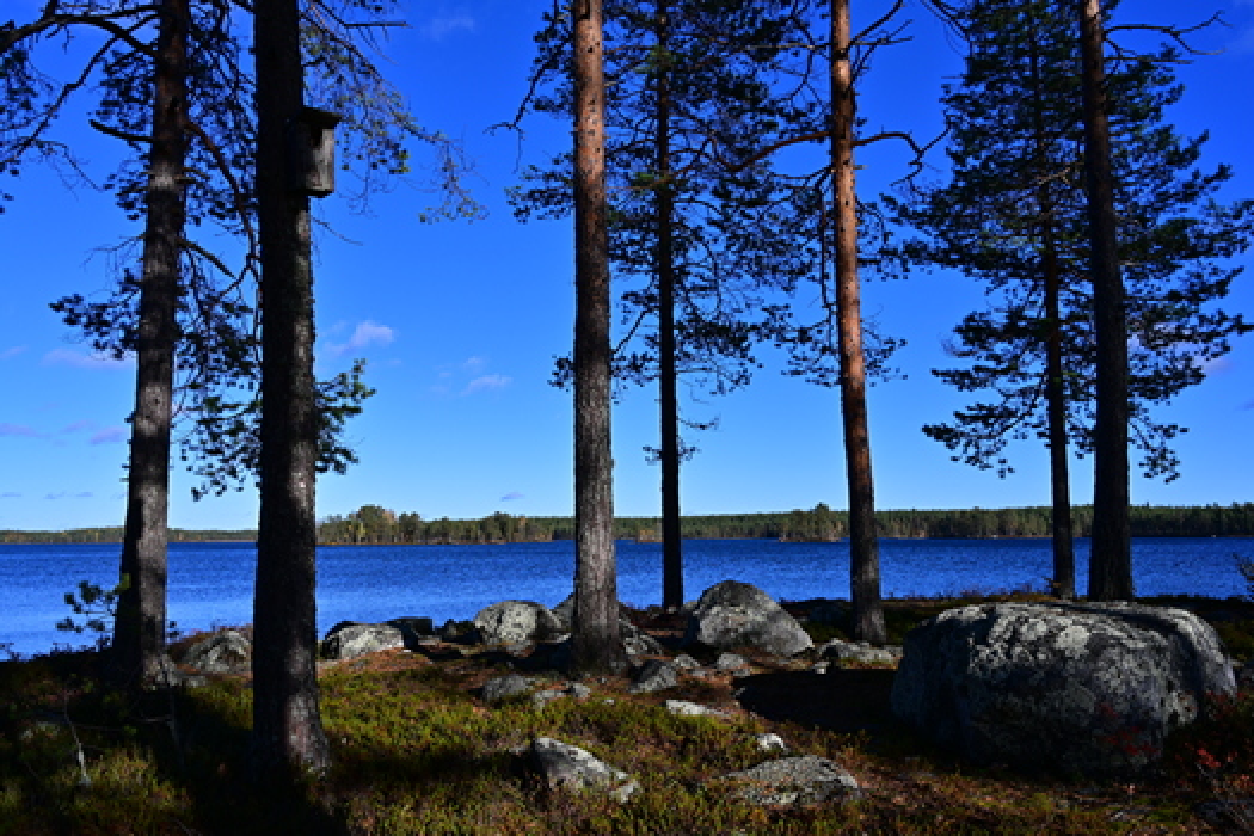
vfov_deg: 44.3
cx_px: 627
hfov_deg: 62.8
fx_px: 1028
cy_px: 418
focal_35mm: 30
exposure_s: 1/160
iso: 100
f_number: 11
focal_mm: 29.5
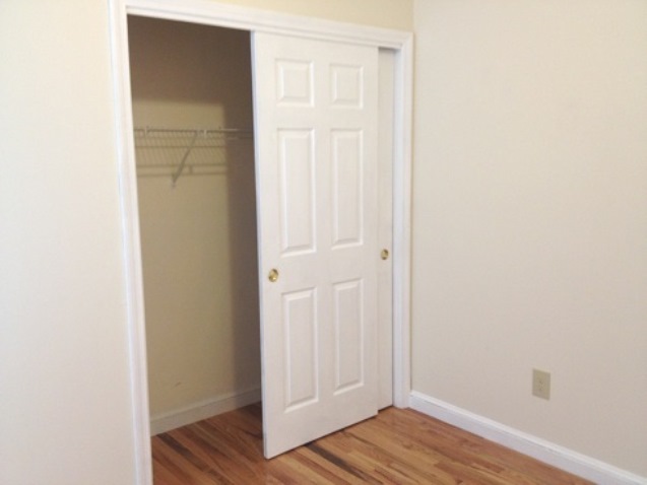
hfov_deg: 52.6
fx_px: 654
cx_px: 324
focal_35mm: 35
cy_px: 242
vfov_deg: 40.7
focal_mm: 4.28
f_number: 2.4
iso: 125
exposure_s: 1/20
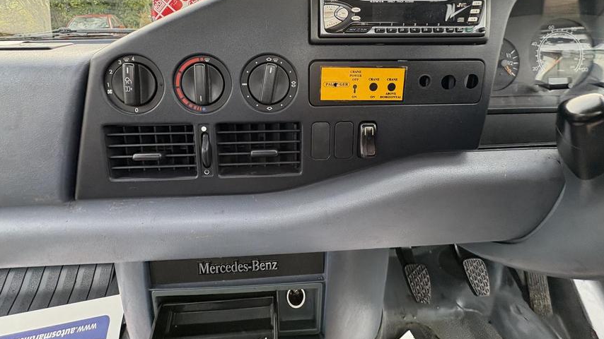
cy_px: 105
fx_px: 256
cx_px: 292
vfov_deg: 64.8
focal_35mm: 16
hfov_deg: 99.3
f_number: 2.2
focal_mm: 2.22
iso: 160
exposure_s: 1/99
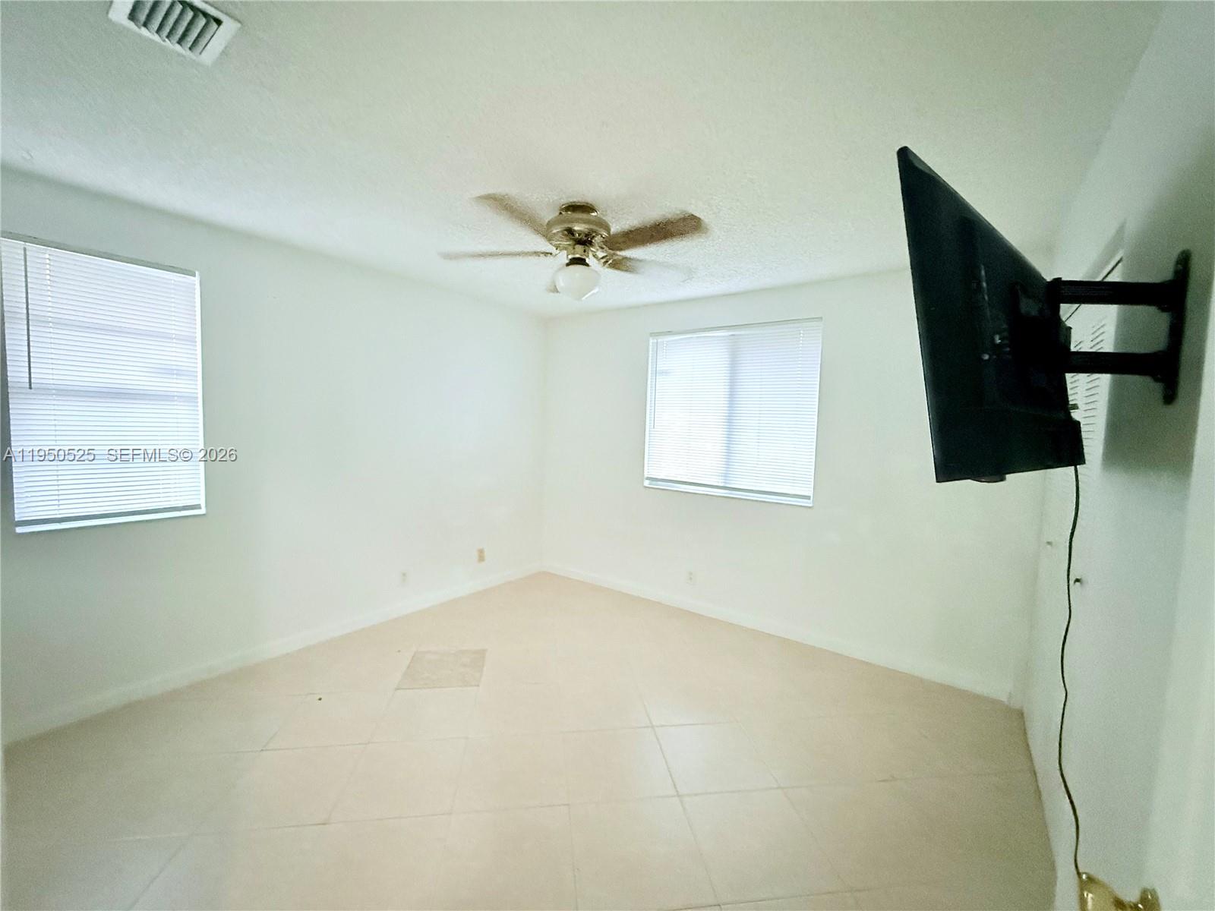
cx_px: 608
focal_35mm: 14
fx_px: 491
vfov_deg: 85.7
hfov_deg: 102.1
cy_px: 456
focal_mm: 2.22
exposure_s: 1/60
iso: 1000
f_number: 2.2
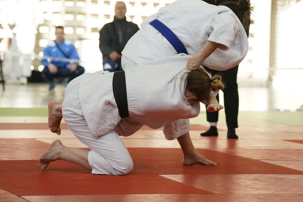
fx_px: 1456
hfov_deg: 11.9
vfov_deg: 7.9
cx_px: 188
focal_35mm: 173
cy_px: 77
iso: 2000
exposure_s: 1/1000
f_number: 4.5
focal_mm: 133
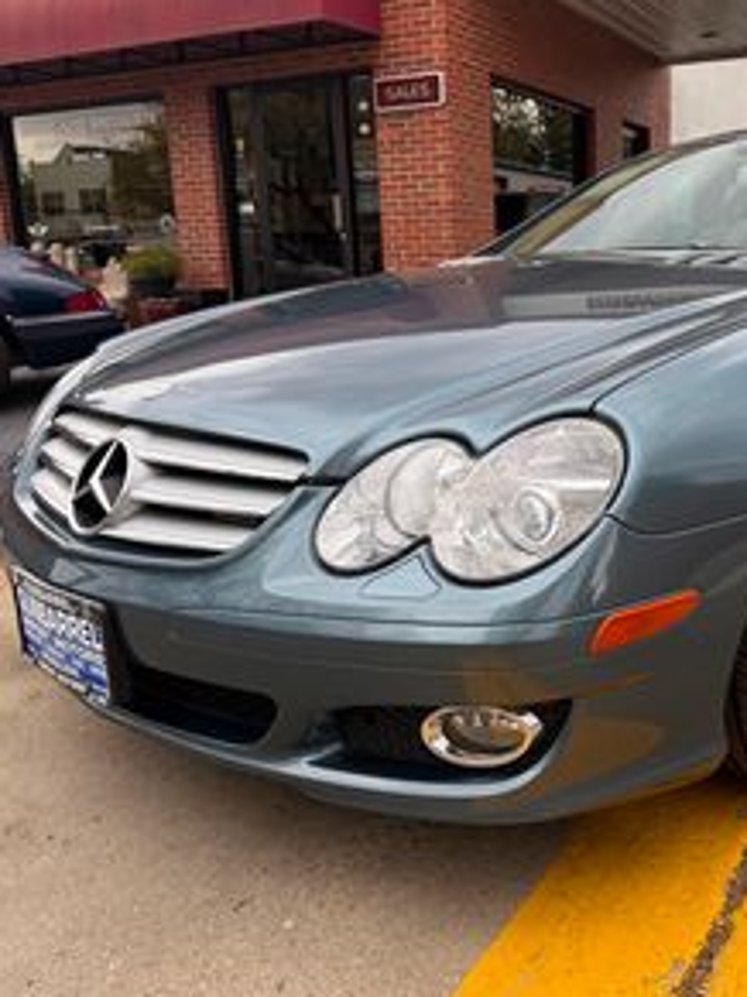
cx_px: 572
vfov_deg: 55.4
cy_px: 500
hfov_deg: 41.5
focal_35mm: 33
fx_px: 950
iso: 80
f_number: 1.78
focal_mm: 6.76
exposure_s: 1/757
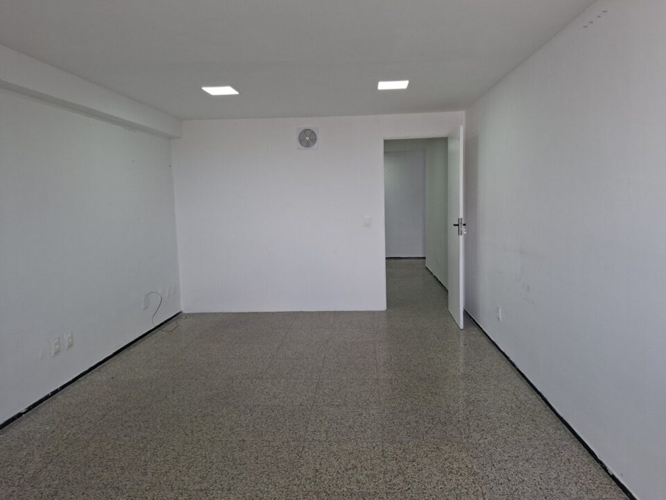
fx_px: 443
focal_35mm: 23
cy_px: 250
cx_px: 333
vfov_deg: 58.9
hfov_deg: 73.9
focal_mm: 5.54
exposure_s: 1/100
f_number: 1.8
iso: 80
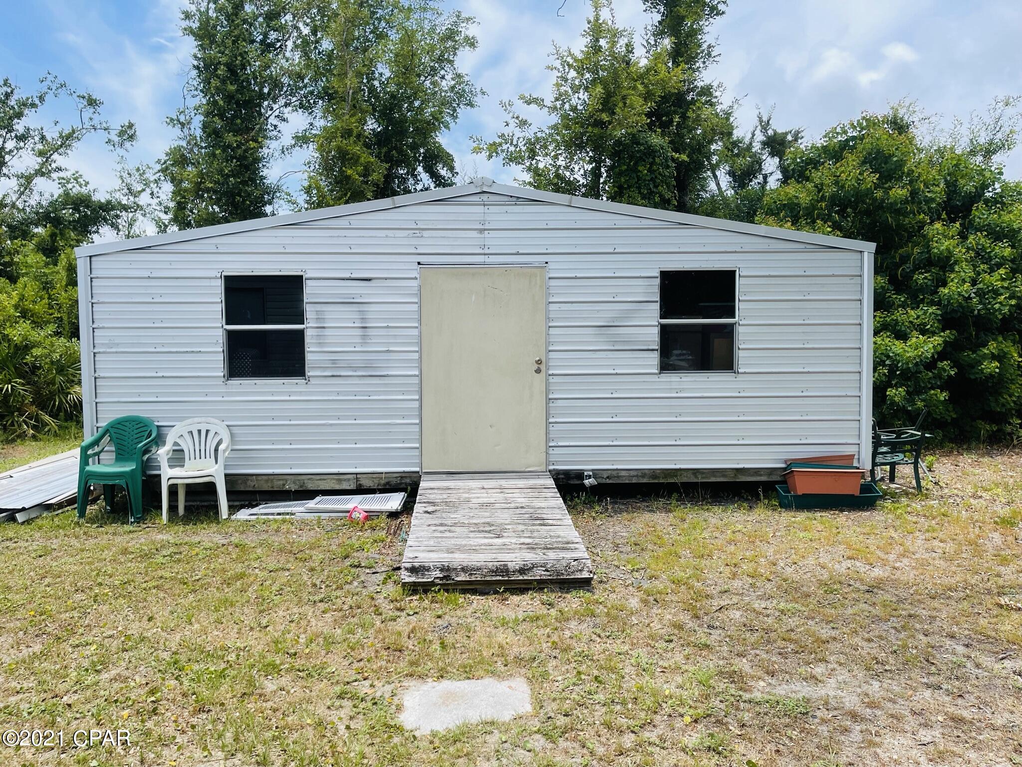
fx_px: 768
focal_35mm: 26
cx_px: 511
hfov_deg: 67.3
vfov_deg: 53.1
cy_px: 384
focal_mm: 5.1
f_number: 1.6
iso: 32
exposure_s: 1/2786
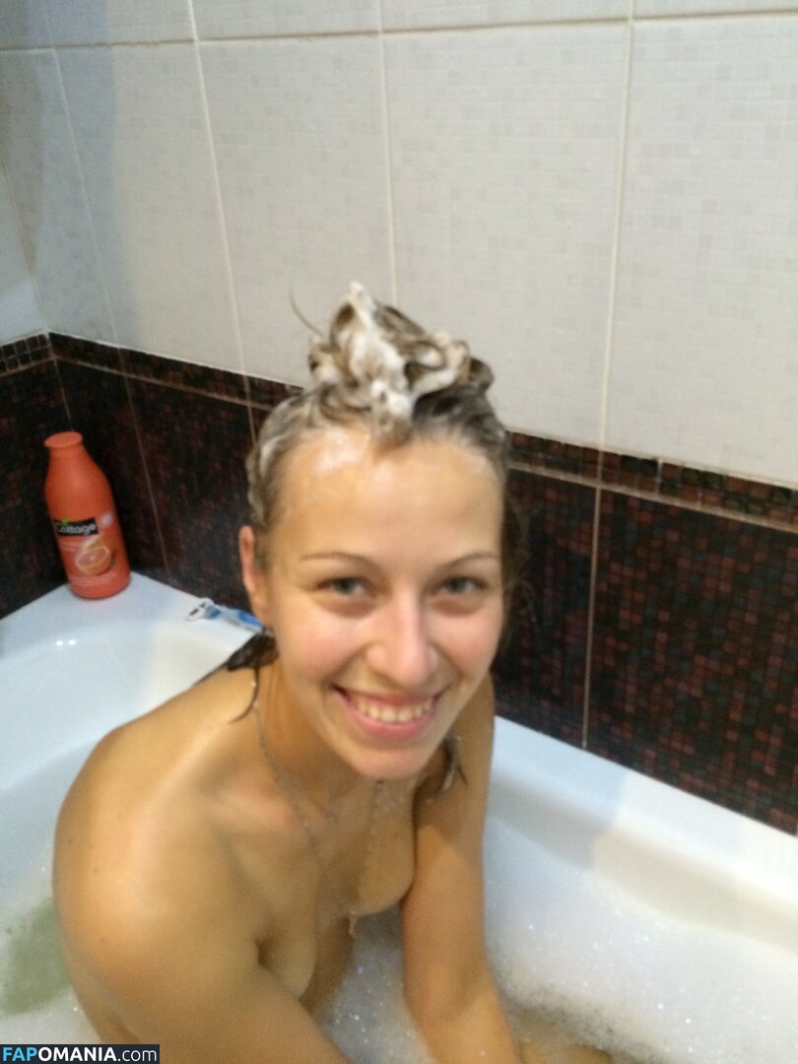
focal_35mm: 30
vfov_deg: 60.0
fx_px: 922
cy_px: 532
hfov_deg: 46.8
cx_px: 399
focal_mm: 4.12
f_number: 2.2
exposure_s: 1/17
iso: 320
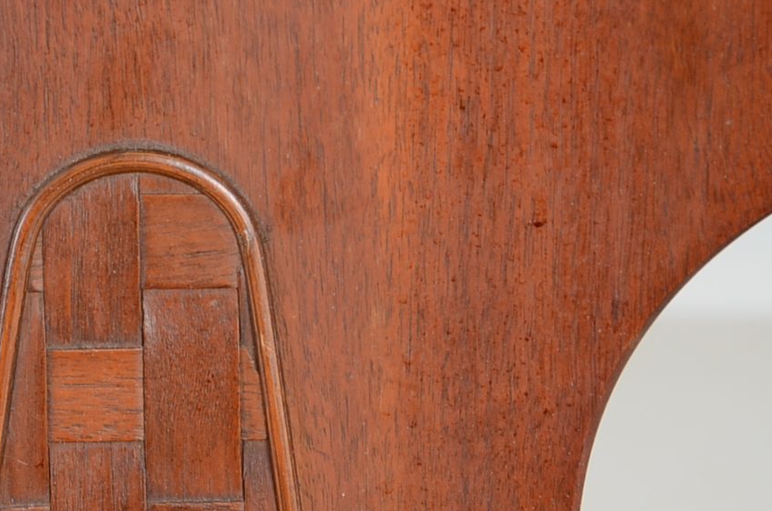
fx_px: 8346
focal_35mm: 390
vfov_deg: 3.5
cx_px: 161
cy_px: 152
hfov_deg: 5.3
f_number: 6.3
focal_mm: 90
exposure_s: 1/60
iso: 160
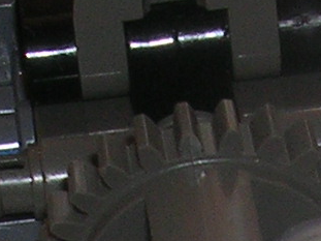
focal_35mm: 323
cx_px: 426
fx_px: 2994
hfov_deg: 6.1
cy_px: 558
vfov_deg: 4.5
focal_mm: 7.5
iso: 50
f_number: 3.1
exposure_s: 1/60.1
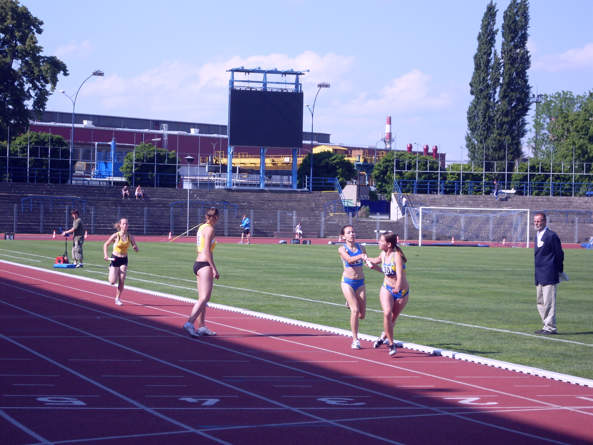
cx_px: 296
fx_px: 1953
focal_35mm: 114
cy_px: 222
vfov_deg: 13.0
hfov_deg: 17.3
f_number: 5.2
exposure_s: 1/350
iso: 80
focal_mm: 18.9
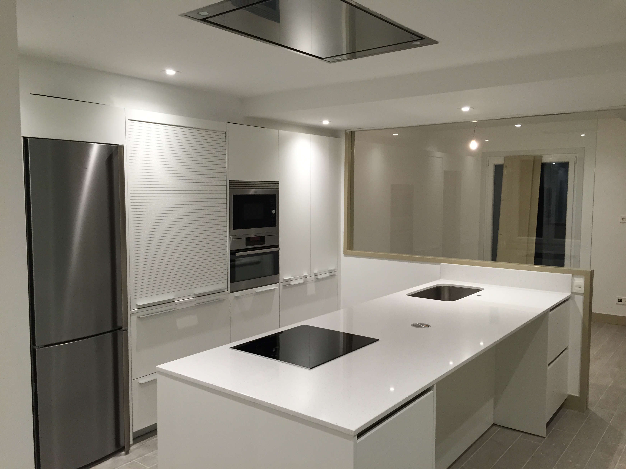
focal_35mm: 29
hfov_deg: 61.7
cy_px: 234
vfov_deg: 48.2
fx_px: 524
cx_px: 313
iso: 64
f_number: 2.2
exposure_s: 1/33
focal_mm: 4.15
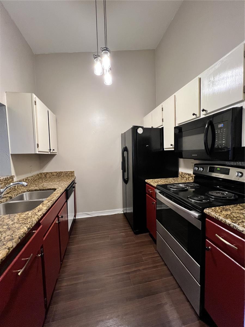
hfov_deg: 89.9
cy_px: 164
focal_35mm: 13
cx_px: 122
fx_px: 123
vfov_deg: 106.2
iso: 320
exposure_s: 1/60
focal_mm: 1.57
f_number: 1.8
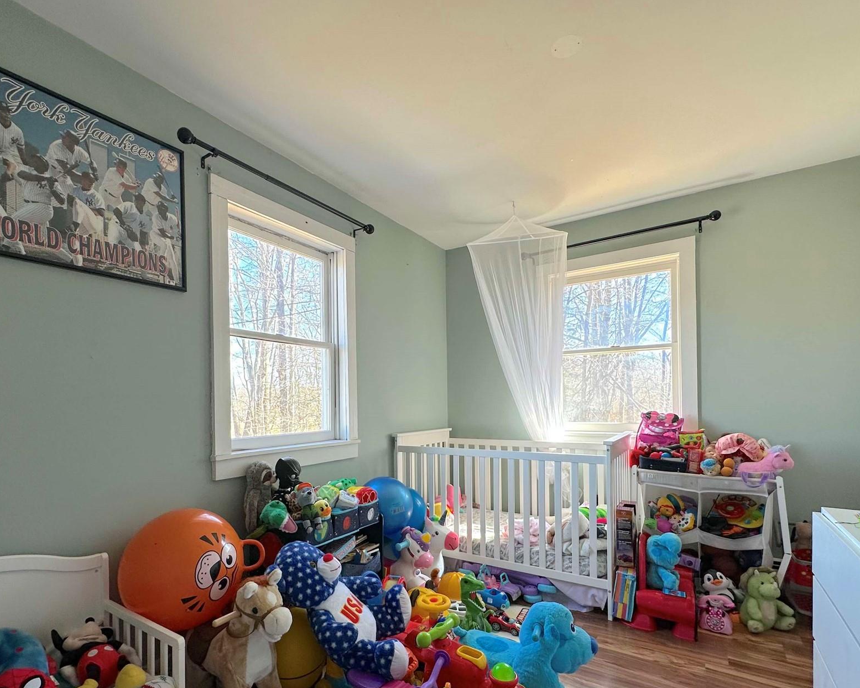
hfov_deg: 86.2
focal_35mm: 18
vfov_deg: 73.2
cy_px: 405
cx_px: 396
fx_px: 458
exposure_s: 1/99
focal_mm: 2.22
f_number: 2.2
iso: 50
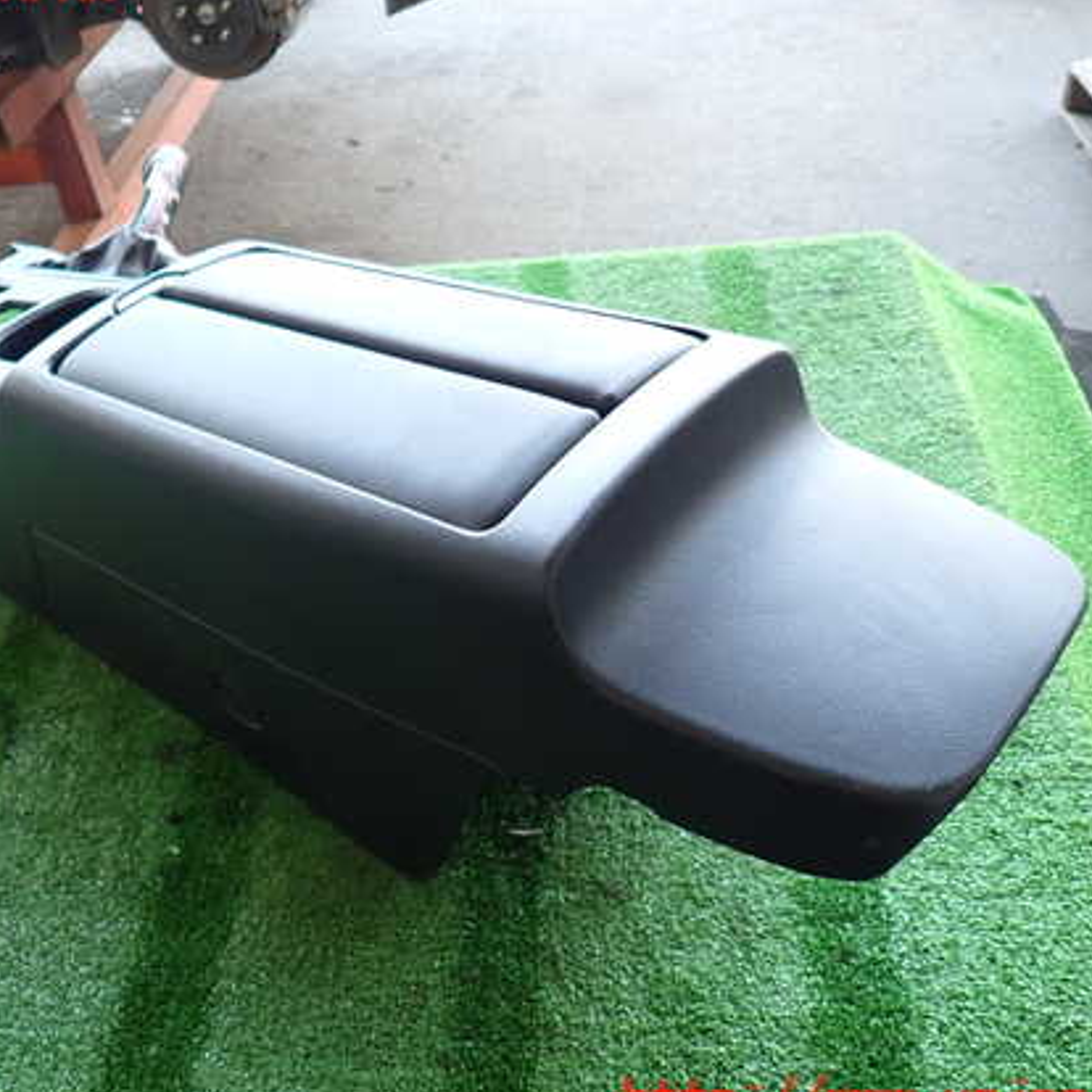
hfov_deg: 50.7
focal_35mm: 32
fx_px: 1142
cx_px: 427
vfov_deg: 51.1
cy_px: 543
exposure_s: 1/60
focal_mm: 4.5
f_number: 2
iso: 200
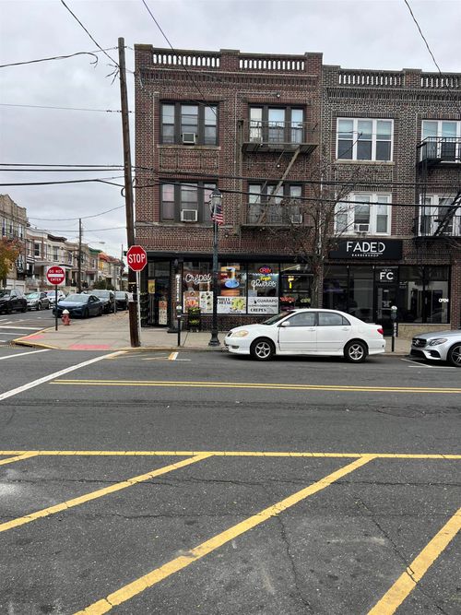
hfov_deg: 53.0
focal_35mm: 26
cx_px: 230
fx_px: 462
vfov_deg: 67.3
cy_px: 308
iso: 50
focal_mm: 5.7
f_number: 1.5
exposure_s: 1/314
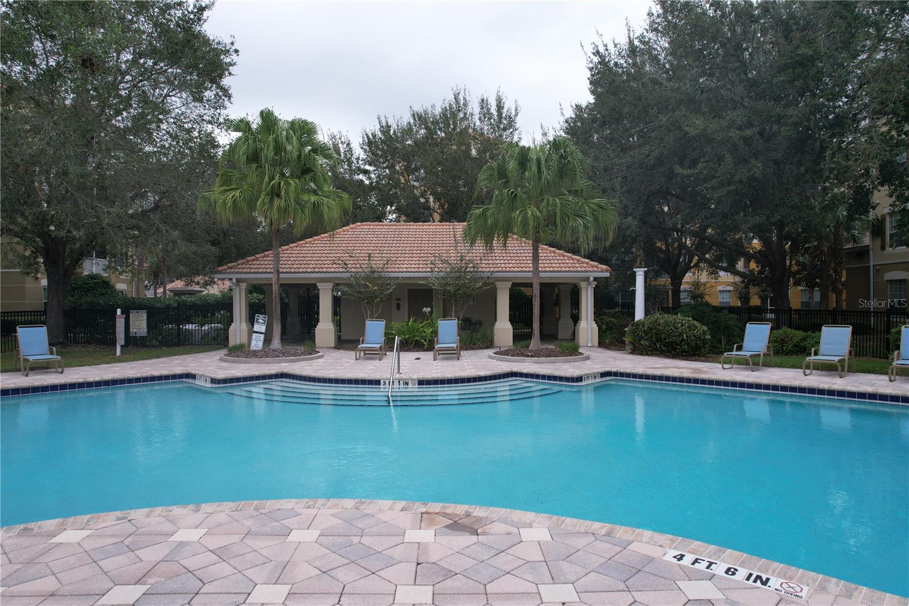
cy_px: 303
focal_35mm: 22
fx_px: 555
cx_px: 454
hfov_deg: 78.6
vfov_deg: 57.2
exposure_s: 1/640
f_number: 2.8
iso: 100
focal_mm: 8.38
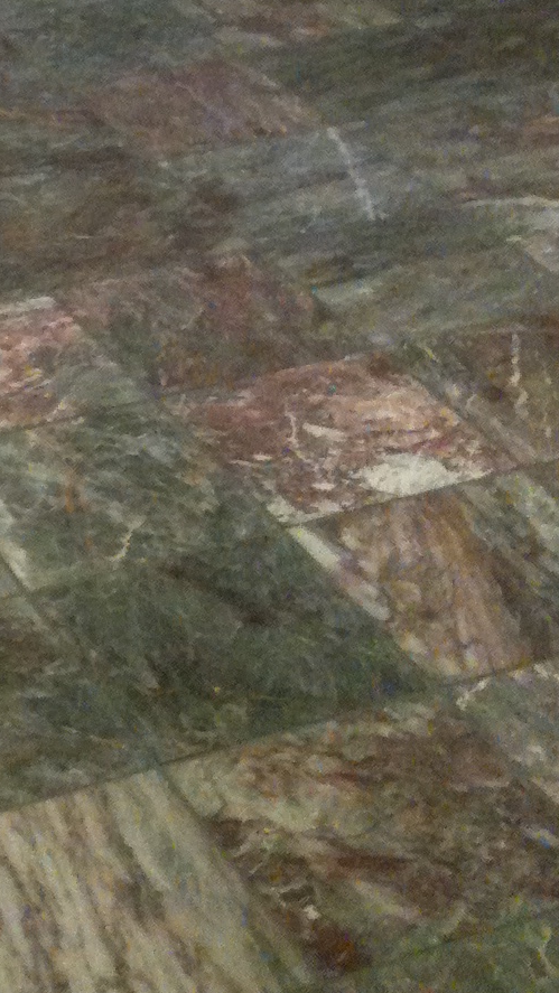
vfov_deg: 23.8
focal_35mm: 88
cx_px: -121
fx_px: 2319
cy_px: 186
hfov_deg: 13.4
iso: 400
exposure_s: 1/15
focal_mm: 3.85
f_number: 2.8
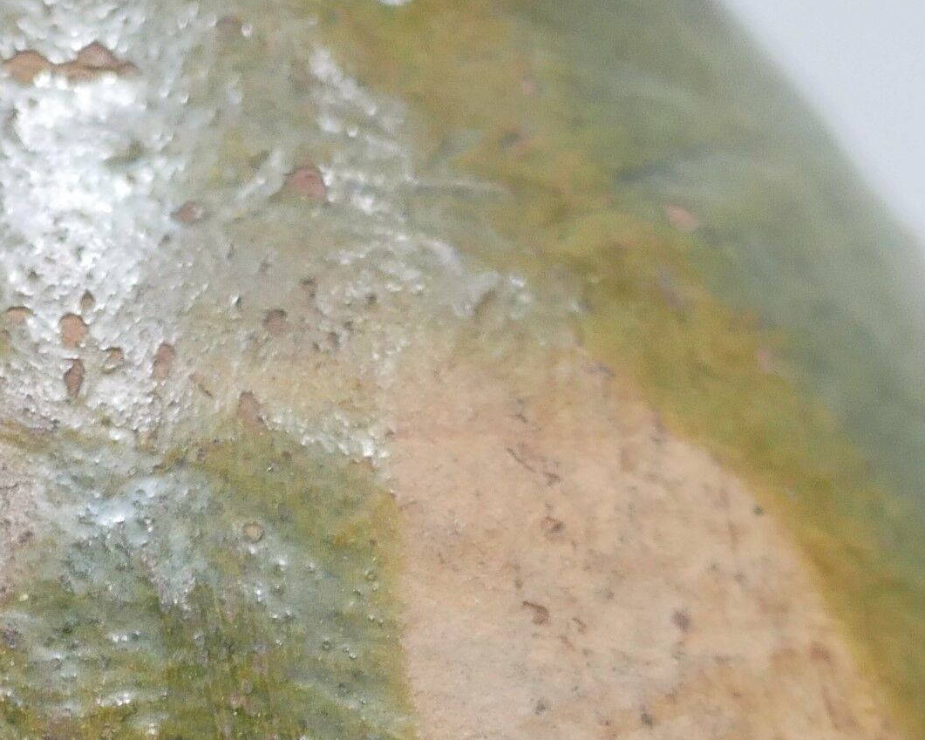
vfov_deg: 8.7
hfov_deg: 11.4
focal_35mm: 169
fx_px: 4627
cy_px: 1474
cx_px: 343
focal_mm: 20
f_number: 1.7
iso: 500
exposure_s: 1/60
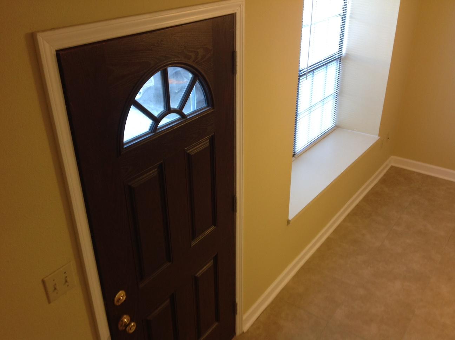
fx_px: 459
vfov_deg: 40.6
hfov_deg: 52.7
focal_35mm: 35
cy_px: 170
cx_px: 228
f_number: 2.4
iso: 80
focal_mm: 4.28
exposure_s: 1/15
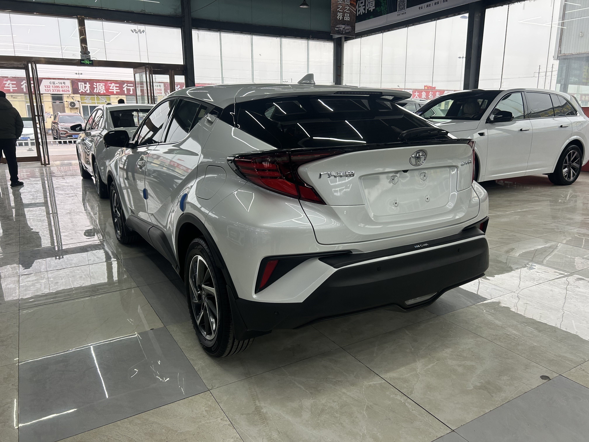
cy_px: 221
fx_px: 442
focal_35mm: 26
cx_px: 294
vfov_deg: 53.1
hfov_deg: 67.3
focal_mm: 5.7
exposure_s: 1/100
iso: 64
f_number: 1.5
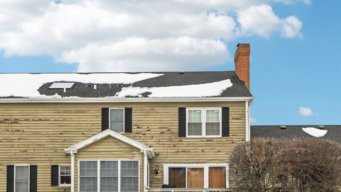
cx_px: 163
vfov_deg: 28.6
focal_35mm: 41
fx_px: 371
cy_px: 140
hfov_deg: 49.4
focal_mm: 26
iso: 400
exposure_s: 1/40
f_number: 13
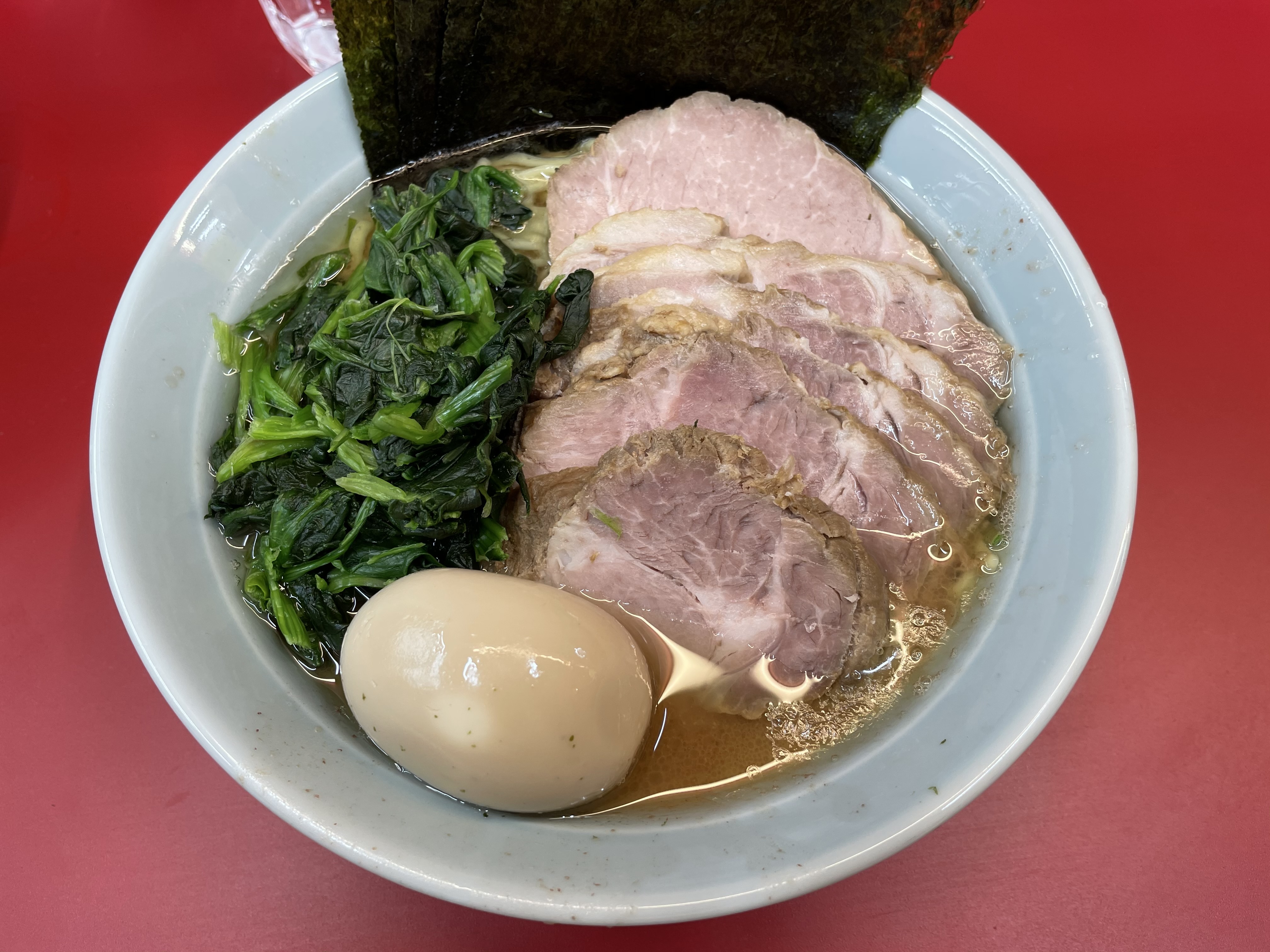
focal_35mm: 26
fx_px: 954
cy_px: 476
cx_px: 635
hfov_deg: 67.3
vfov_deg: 53.1
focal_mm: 4.2
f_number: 1.6
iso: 40
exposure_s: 1/100
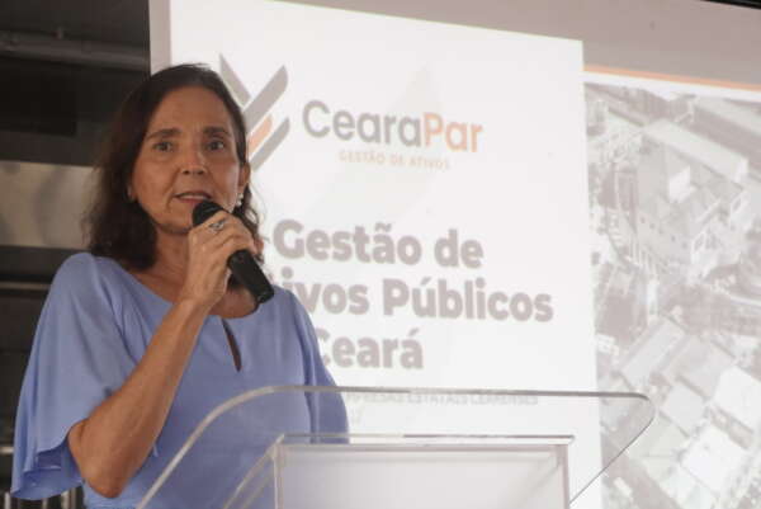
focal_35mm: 95
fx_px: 2010
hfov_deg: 21.4
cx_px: 380
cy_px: 254
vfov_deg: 14.4
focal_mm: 95
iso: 8000
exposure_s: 1/200
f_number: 9.5
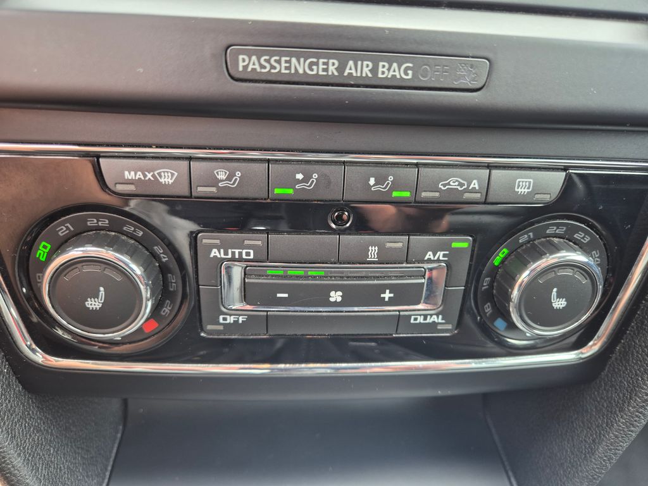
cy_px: 243
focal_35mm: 23
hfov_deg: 73.9
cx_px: 324
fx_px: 431
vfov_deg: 58.9
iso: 200
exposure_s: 1/50
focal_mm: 5.4
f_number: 1.8
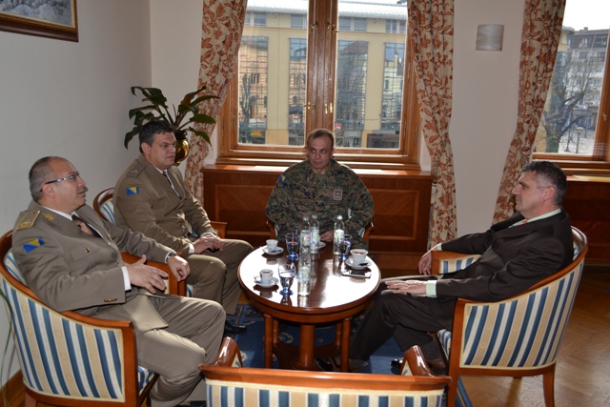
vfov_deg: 40.0
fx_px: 559
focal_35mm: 33
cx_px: 305
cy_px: 204
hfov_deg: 57.2
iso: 100
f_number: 5.6
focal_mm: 22
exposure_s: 1/200
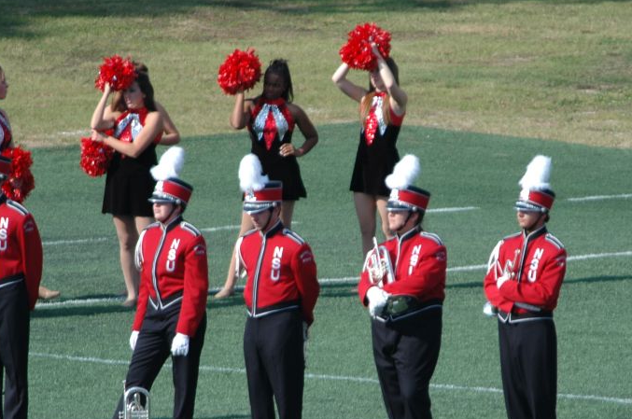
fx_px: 15914
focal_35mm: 908
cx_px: 378
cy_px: 294
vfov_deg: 1.5
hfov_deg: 2.3
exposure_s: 1/640
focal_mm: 400
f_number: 5.6
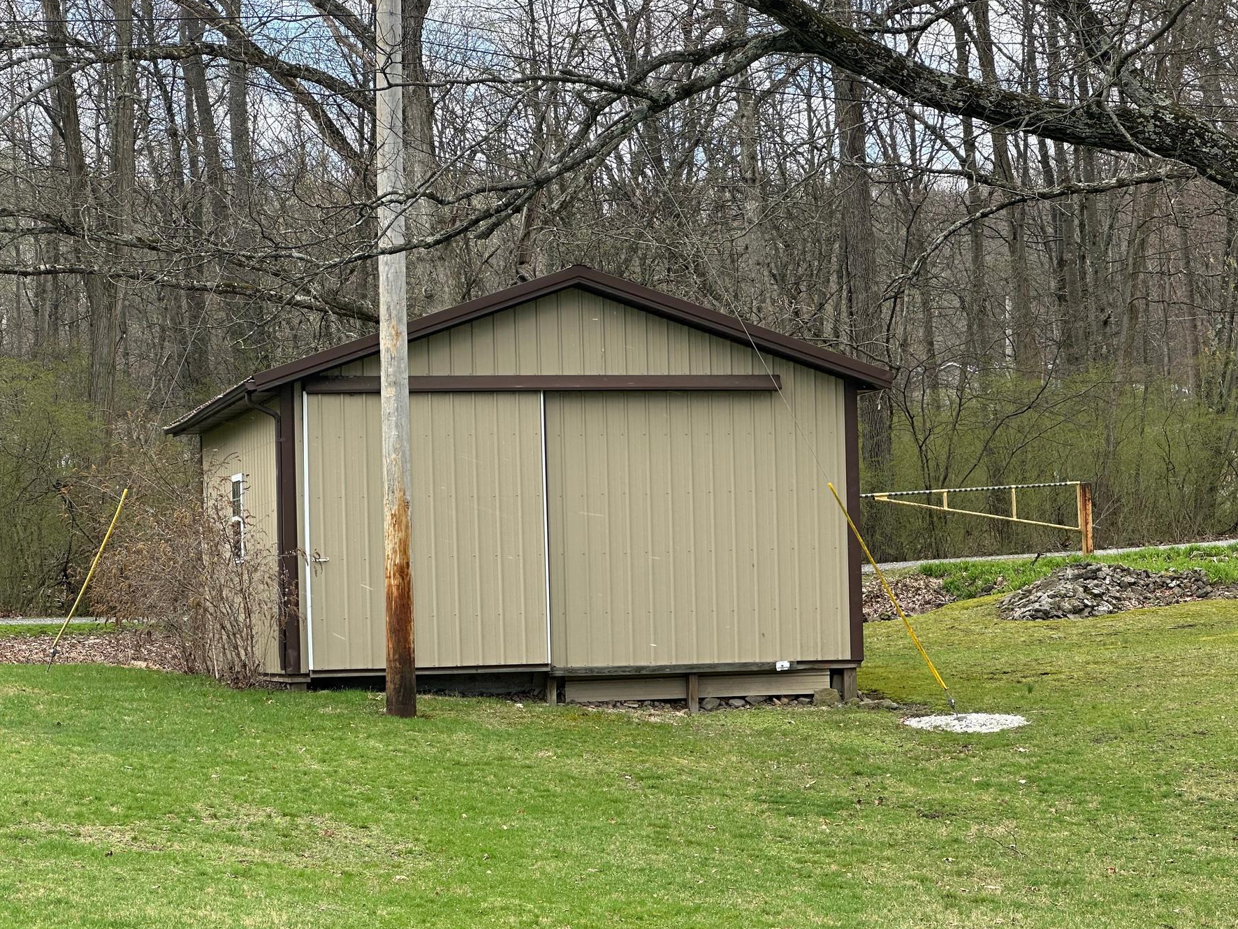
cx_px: 530
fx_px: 3183
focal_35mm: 89
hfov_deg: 22.0
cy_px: 475
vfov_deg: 16.6
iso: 32
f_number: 2.8
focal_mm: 9
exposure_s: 1/148
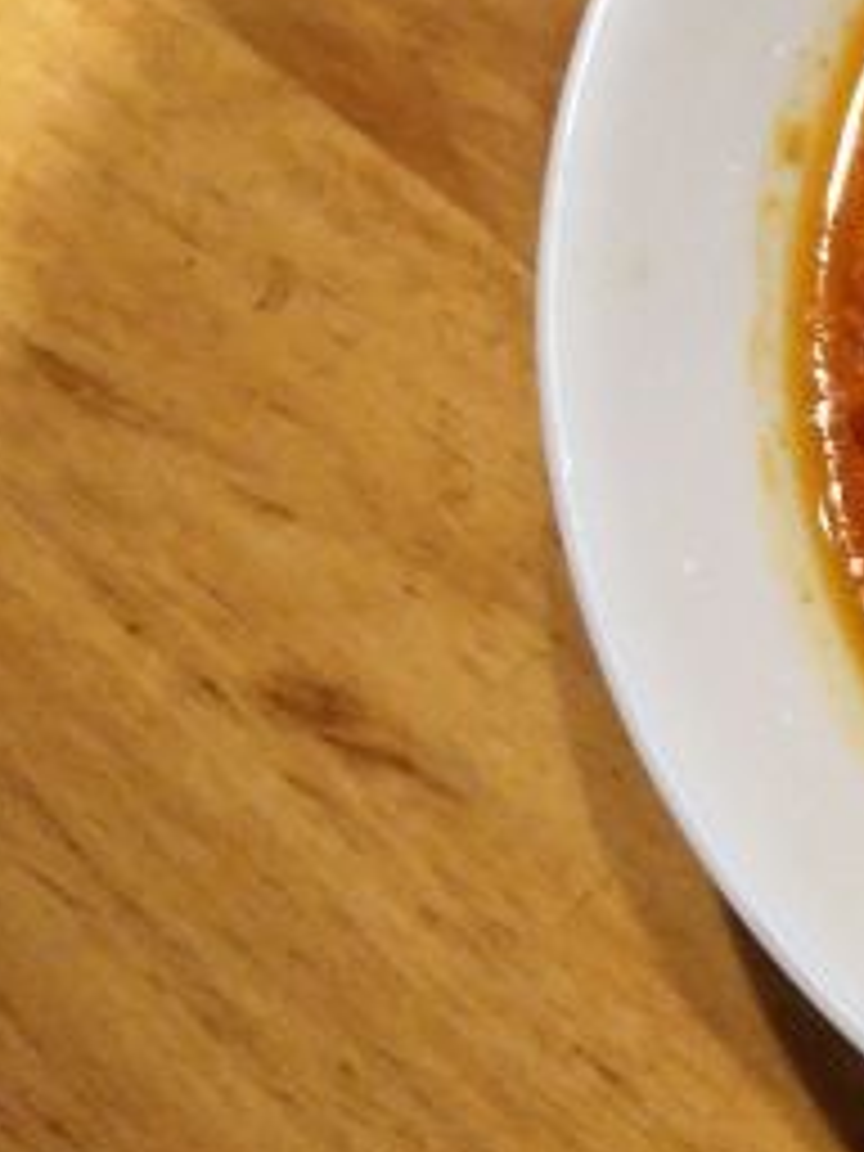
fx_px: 2363
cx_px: 1539
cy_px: 200
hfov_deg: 17.1
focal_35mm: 71
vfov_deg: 26.8
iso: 400
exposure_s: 1/33.3
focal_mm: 3.88
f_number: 2
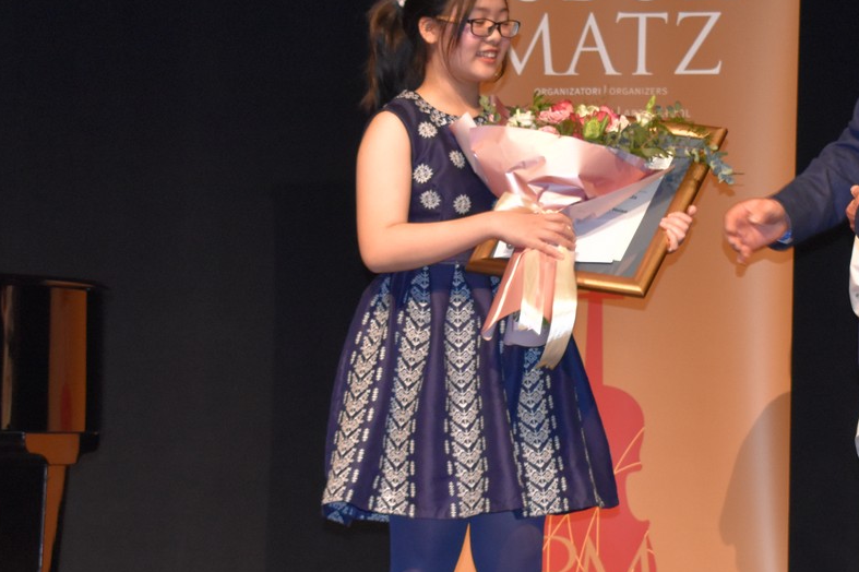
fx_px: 3316
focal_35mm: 139
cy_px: 371
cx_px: 634
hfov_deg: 14.7
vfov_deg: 9.9
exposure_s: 1/60
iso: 1600
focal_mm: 45
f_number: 5
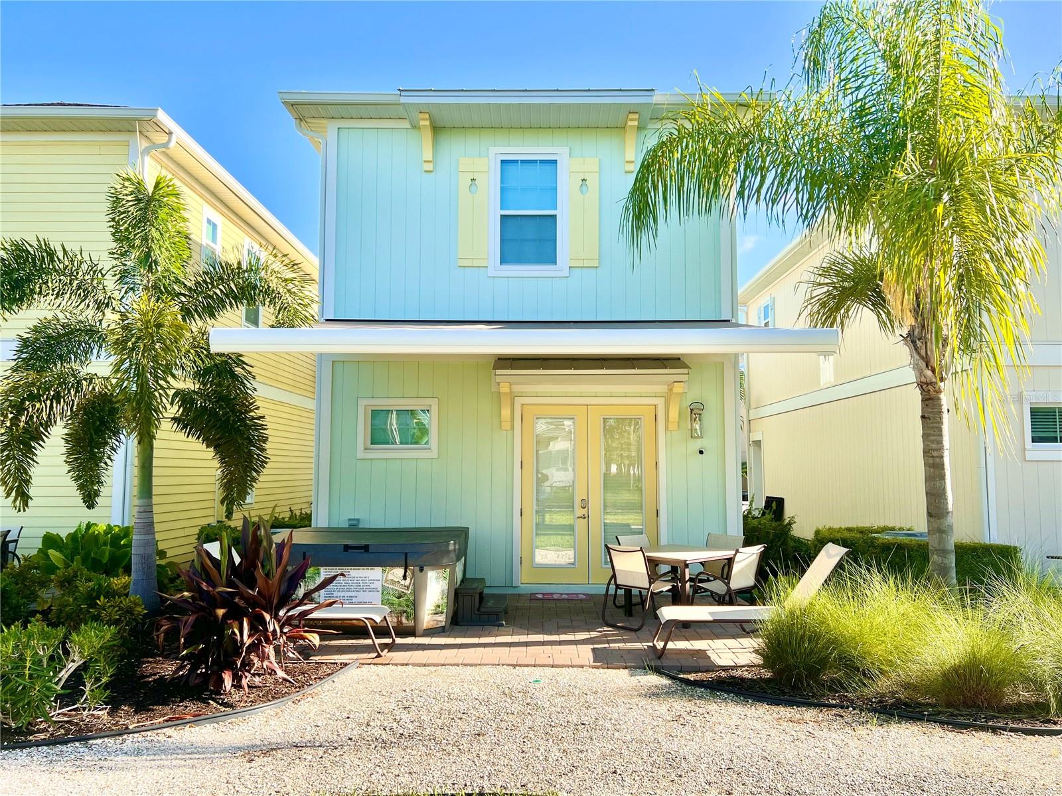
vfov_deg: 53.1
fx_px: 798
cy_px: 398
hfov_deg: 67.3
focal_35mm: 26
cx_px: 531
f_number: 1.5
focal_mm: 5.7
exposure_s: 1/1553
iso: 50
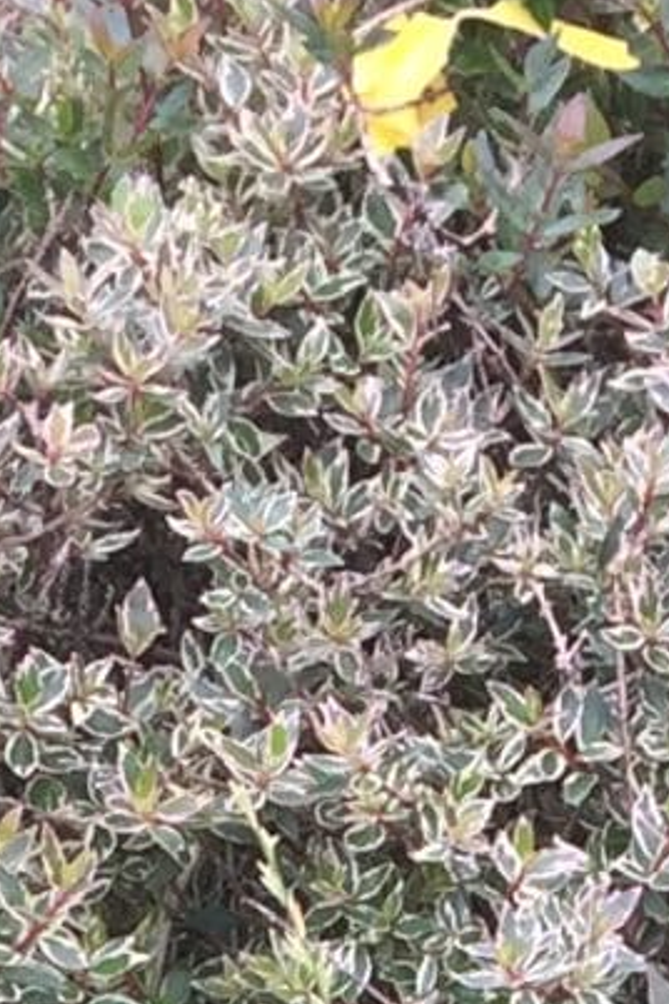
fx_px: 5352
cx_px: 424
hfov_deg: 7.2
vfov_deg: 9.4
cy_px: 2490
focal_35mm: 192
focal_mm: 4.15
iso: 32
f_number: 2.2
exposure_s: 1/100
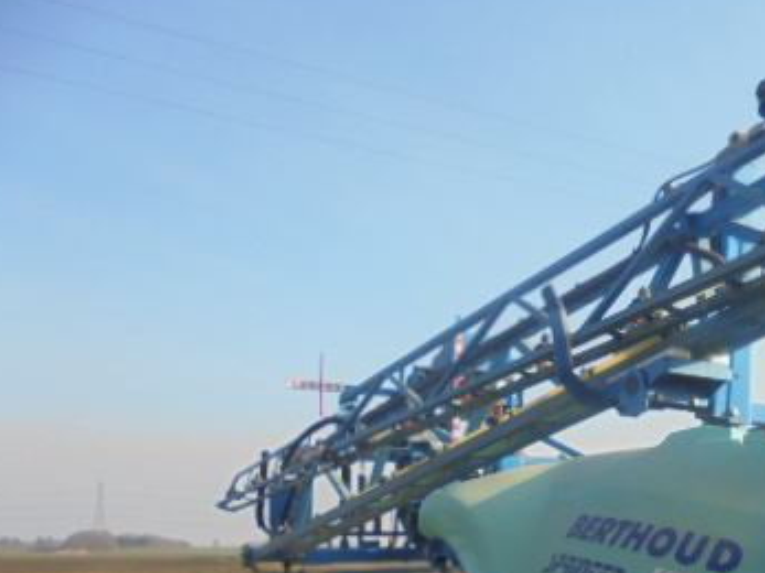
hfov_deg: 37.1
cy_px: 500
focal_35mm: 48
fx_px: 1060
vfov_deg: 29.2
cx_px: 690
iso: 100
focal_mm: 4.6
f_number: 3.5
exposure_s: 1/800
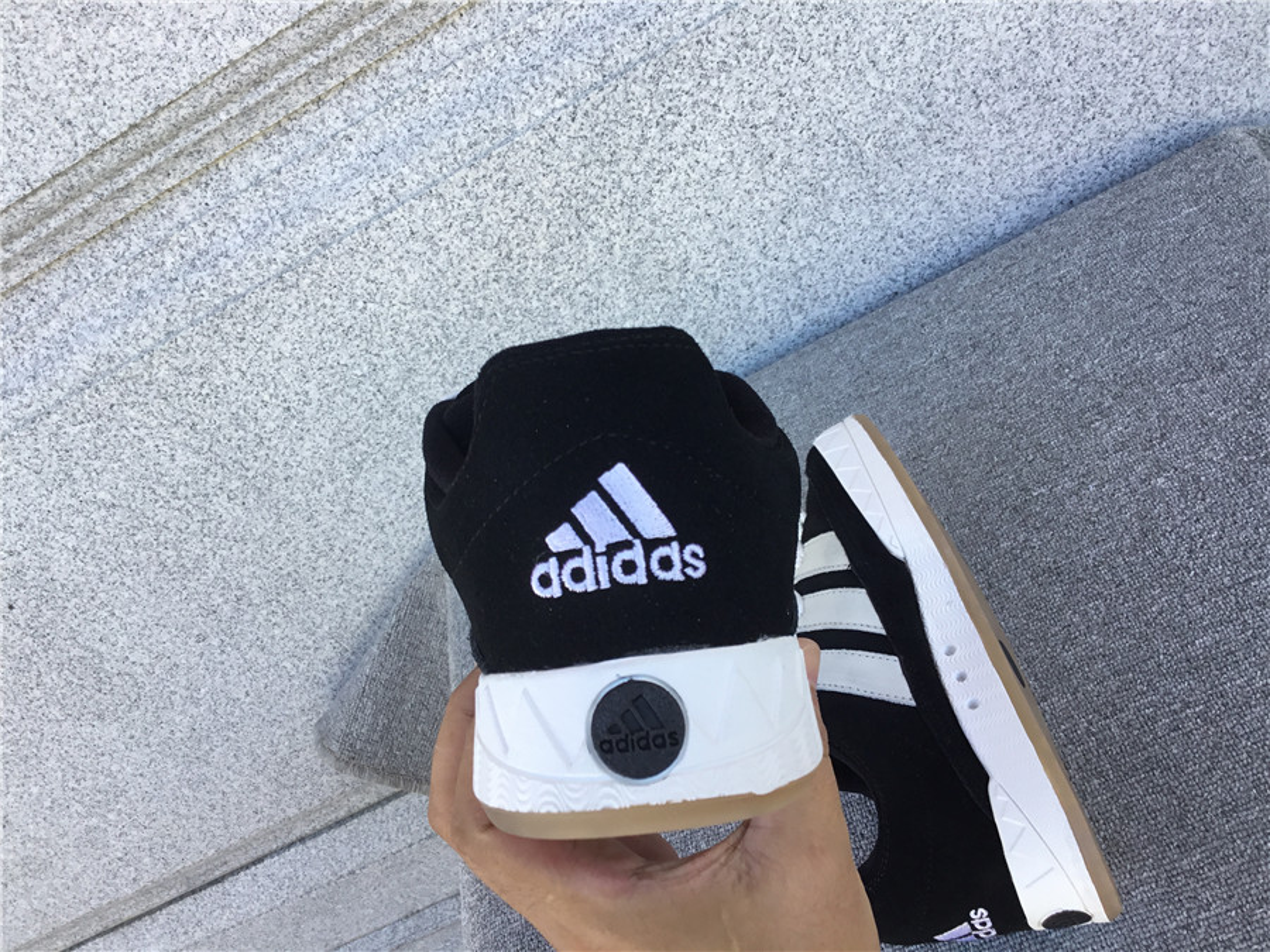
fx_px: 1137
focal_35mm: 31
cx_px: 635
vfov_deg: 45.4
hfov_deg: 58.4
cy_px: 476
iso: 25
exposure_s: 1/100
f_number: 2.4
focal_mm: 3.3
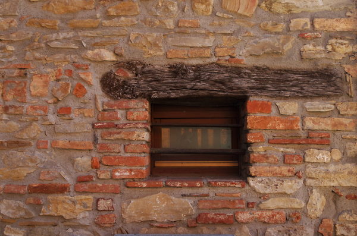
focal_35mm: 36
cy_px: 118
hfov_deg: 53.2
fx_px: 356
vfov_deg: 36.7
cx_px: 178
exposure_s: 1/125
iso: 200
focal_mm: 24.38
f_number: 8
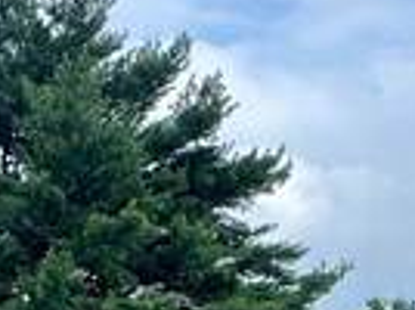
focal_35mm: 107
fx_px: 1280
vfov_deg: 11.1
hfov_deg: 17.4
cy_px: 794
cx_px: -111
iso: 40
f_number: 2.2
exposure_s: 1/641
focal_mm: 2.22
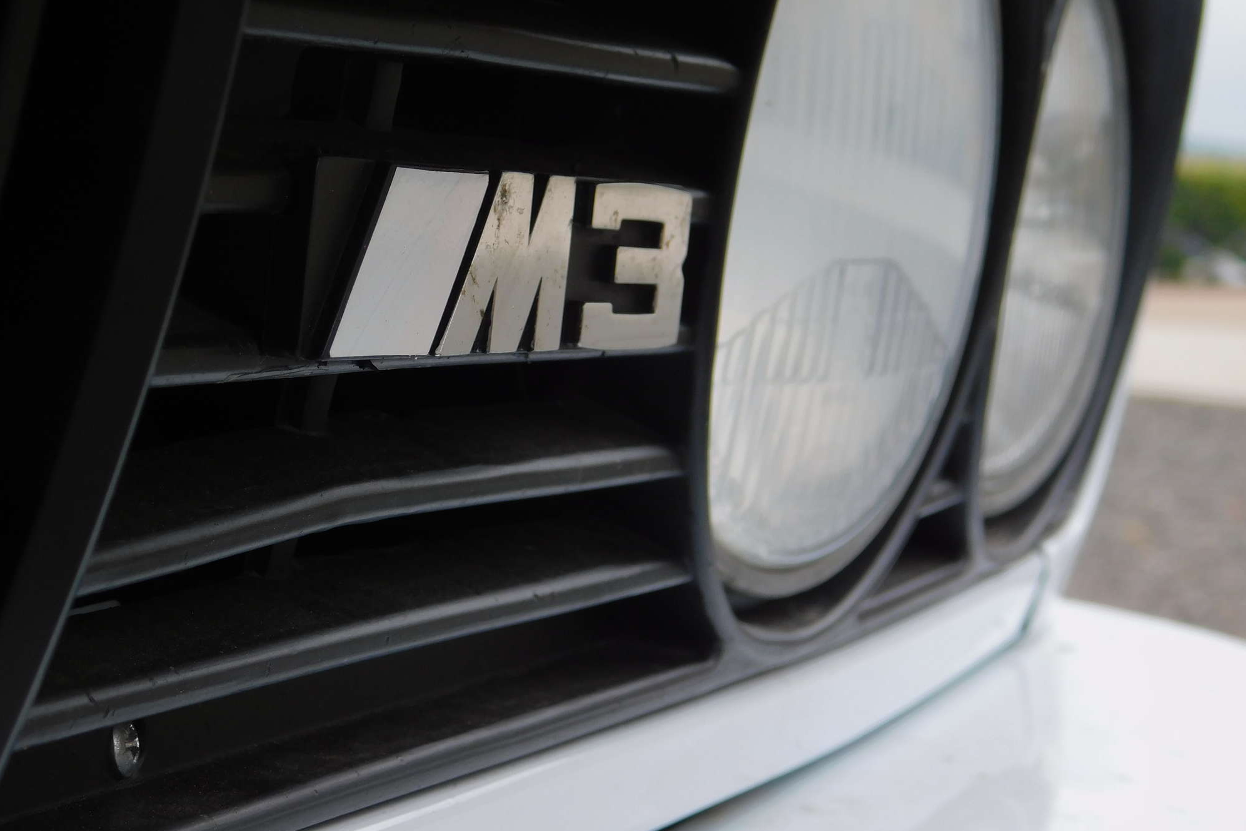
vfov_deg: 14.4
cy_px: 389
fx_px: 3287
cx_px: 624
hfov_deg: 21.5
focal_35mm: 95
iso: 125
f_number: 4.5
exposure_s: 1/400
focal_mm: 16.1
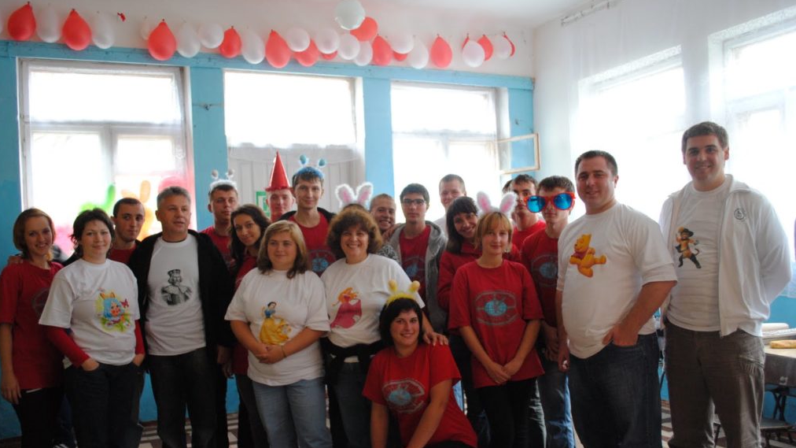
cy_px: 267
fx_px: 739
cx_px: 394
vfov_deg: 33.6
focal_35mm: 35
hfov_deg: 56.6
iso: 640
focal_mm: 22
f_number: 3.8
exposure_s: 1/30
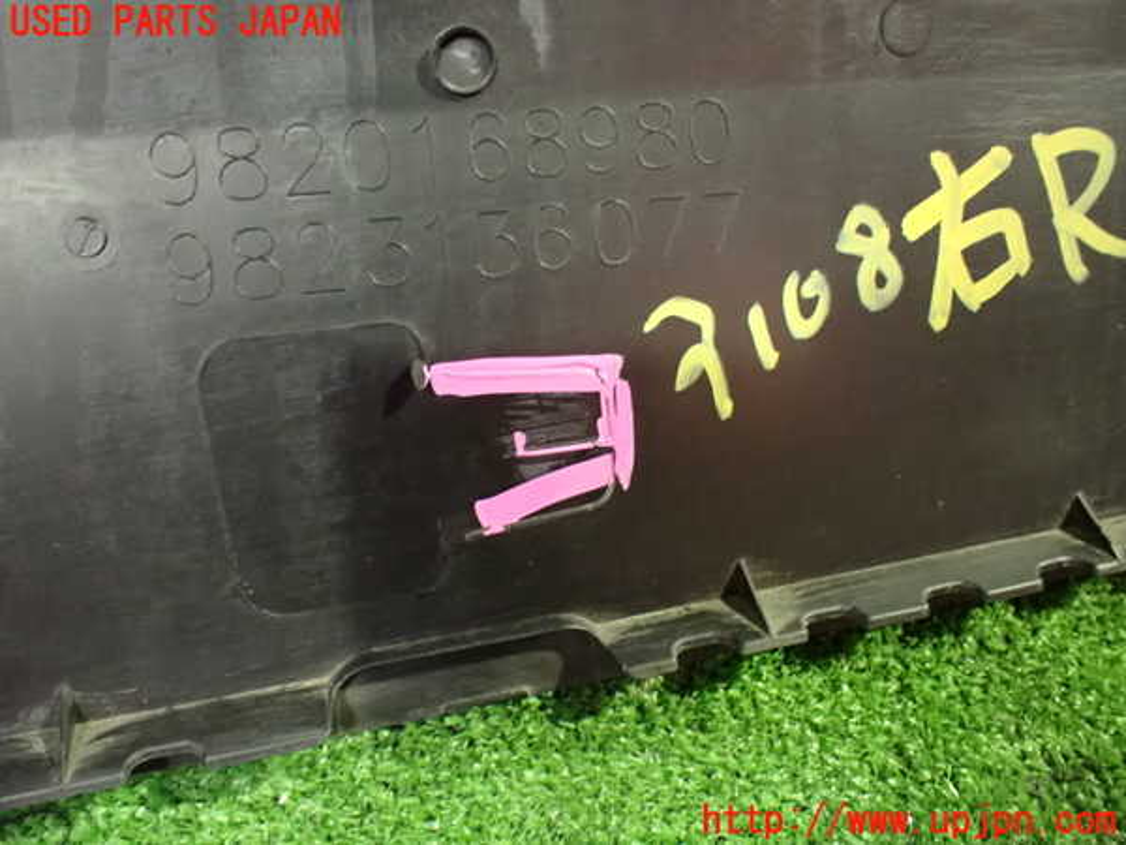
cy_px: 422
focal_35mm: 30
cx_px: 563
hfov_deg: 60.0
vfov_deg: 46.8
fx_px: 976
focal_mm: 5.4
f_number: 2.3
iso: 1600
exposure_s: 1/30
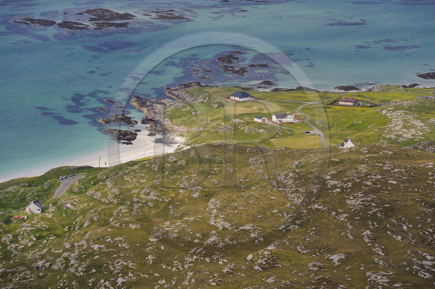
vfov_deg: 6.9
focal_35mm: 200
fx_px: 2415
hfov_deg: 10.3
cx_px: 218
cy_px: 144
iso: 200
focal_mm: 200
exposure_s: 1/800
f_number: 8
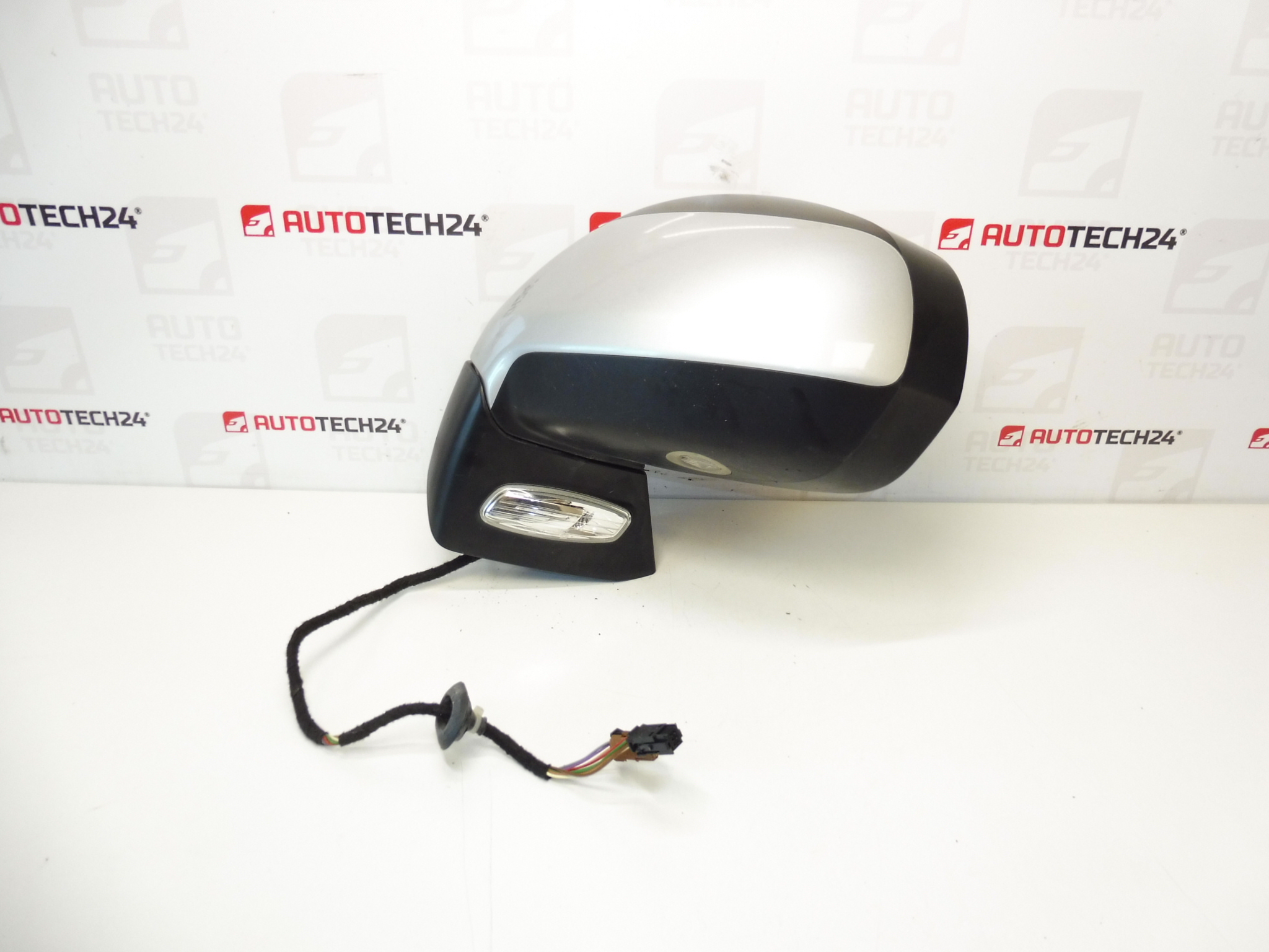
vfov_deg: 56.8
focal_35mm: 24
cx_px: 634
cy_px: 476
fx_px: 880
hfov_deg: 71.6
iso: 200
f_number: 3.5
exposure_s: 1/60
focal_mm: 4.3
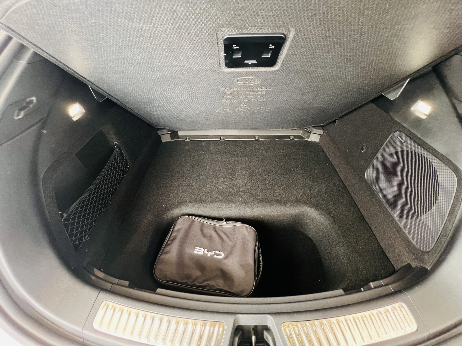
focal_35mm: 13
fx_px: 174
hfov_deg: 106.2
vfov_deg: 89.9
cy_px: 173
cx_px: 231
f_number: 1.8
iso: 320
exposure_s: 1/60
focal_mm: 1.57
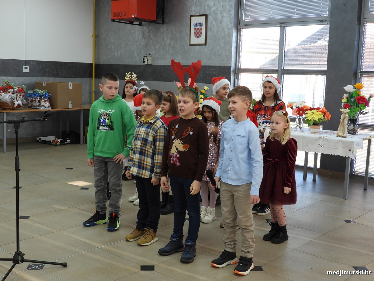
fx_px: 475
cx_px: 187
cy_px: 140
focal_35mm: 44
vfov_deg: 32.9
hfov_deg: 42.9
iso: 100
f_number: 3.2
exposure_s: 1/30
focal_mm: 7.9
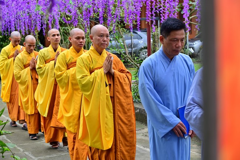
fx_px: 440
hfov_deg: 30.5
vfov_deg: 20.6
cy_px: 80
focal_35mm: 66
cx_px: 120
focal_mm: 66
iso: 250
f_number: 6.3
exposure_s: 1/160
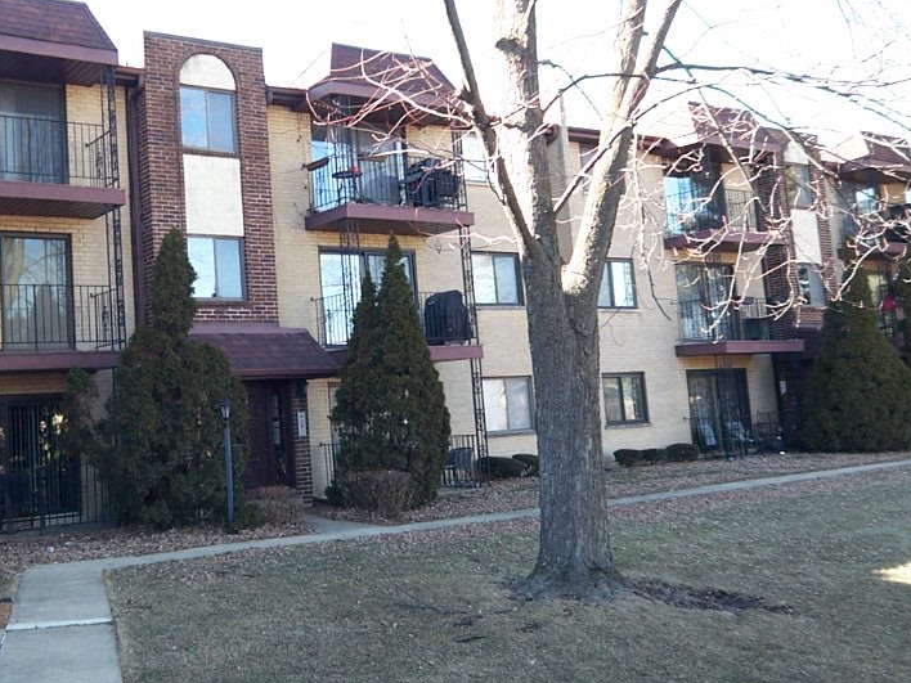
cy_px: 278
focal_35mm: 39
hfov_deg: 46.3
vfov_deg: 36.7
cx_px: 234
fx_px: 1026
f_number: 2.8
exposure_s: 1/80
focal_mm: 3.8
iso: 50
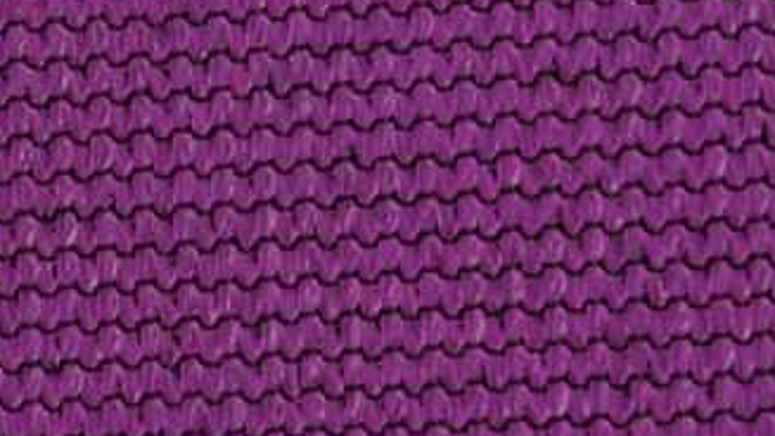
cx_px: -610
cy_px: -521
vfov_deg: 2.7
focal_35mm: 446
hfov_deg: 4.8
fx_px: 9166
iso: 200
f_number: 14
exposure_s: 1/40
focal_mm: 62
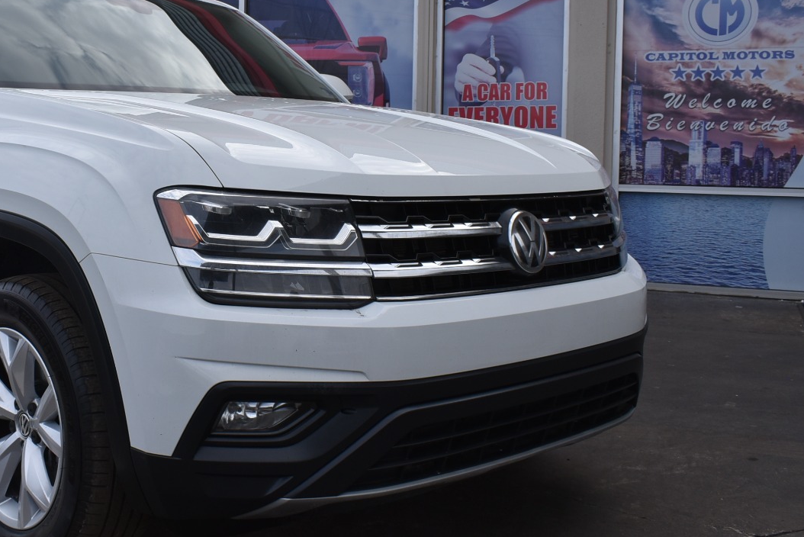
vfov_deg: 29.1
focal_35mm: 46
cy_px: 194
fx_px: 1028
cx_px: 211
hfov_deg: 41.6
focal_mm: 20
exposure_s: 1/320
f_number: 9
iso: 200
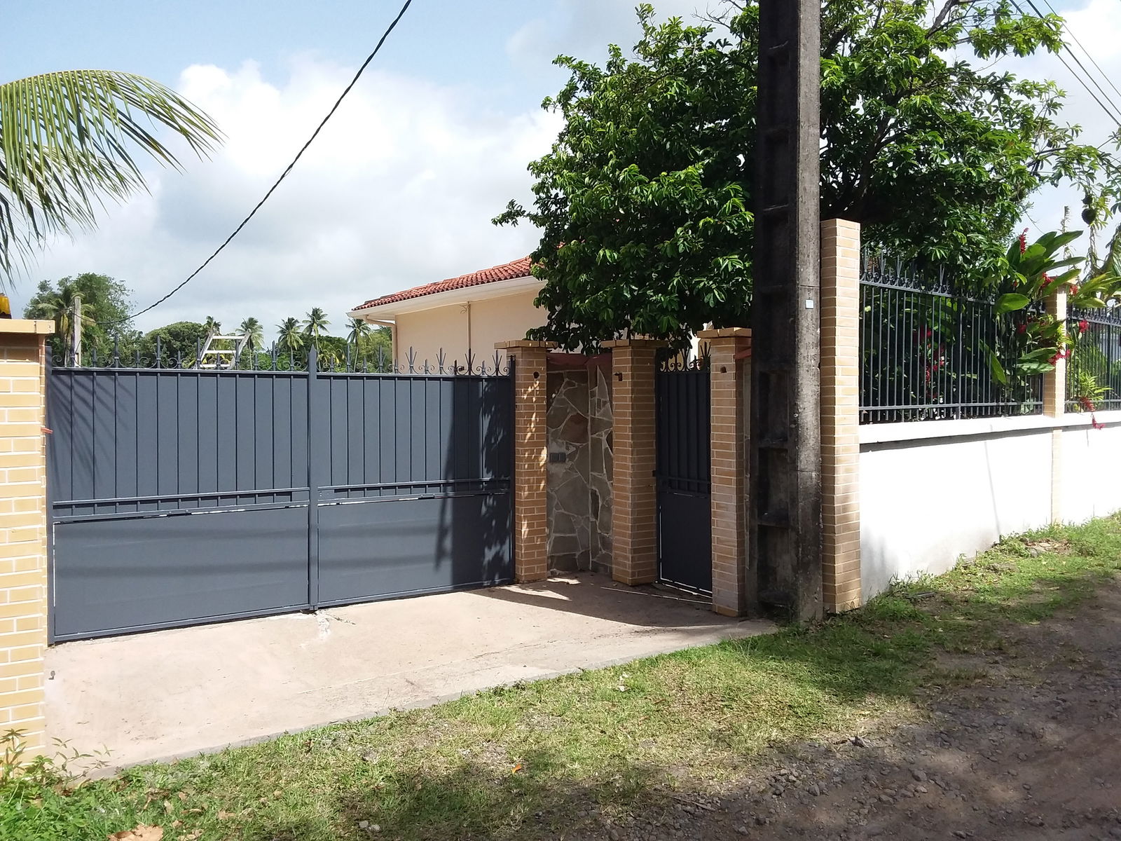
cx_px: 560
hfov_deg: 65.3
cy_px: 420
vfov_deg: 51.4
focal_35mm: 27
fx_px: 874
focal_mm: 2.91
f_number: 1.9
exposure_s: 1/1203
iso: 40
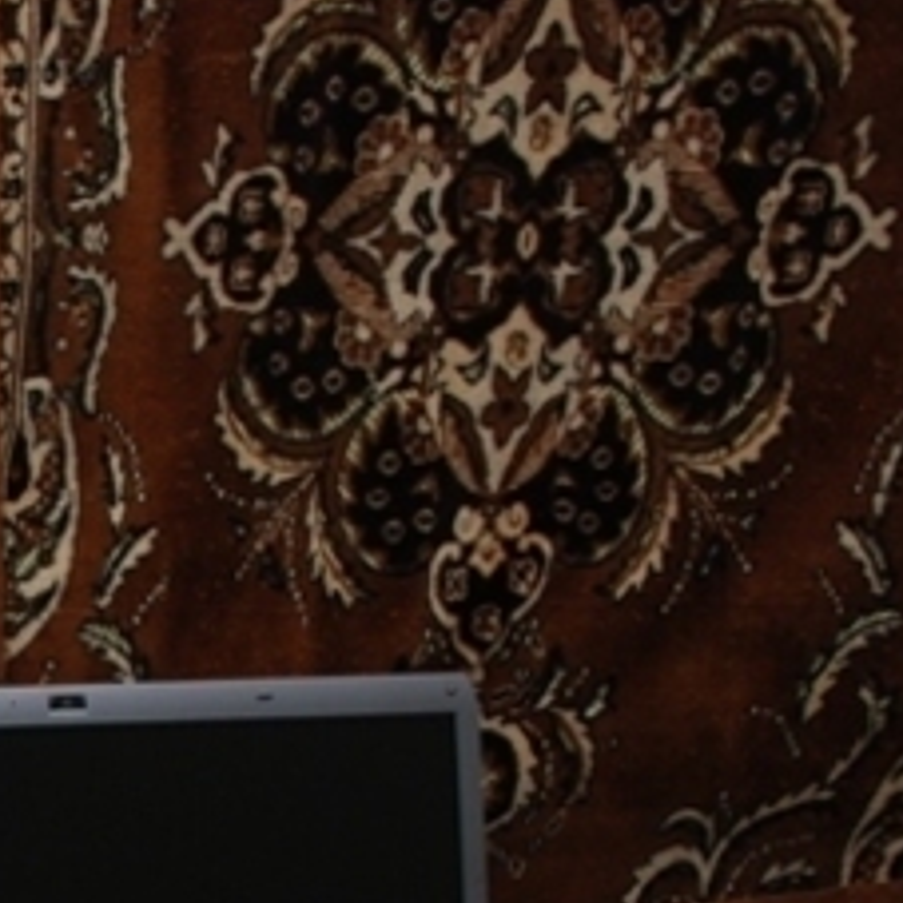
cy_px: 1052
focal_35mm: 99
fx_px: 2922
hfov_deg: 16.1
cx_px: -444
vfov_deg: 16.9
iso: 200
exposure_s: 1/60
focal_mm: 22
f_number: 5
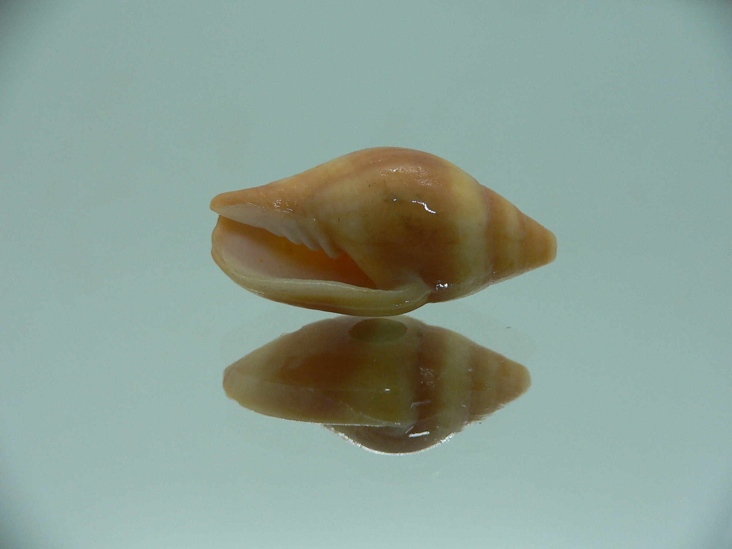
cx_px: 366
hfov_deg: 52.6
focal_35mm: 35
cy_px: 274
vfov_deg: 40.7
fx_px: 740
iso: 80
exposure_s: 1/60
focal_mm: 4.6
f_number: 2.8
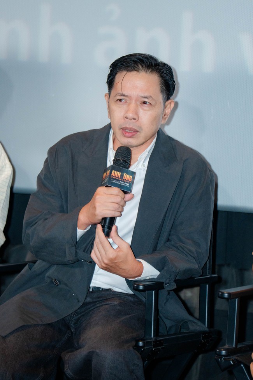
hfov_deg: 5.0
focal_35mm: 273
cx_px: 126
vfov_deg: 7.5
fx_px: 2878
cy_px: 190
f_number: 2.8
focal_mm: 182
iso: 1250
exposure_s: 1/200
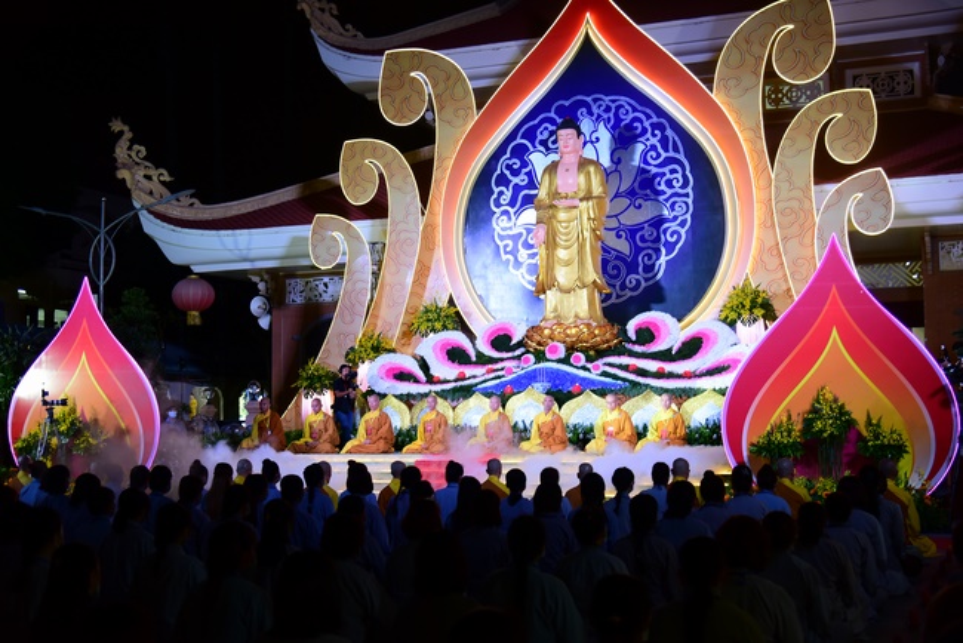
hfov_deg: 41.1
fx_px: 1285
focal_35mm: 48
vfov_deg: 28.1
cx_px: 482
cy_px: 322
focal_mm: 48
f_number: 4
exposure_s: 1/60
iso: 1000
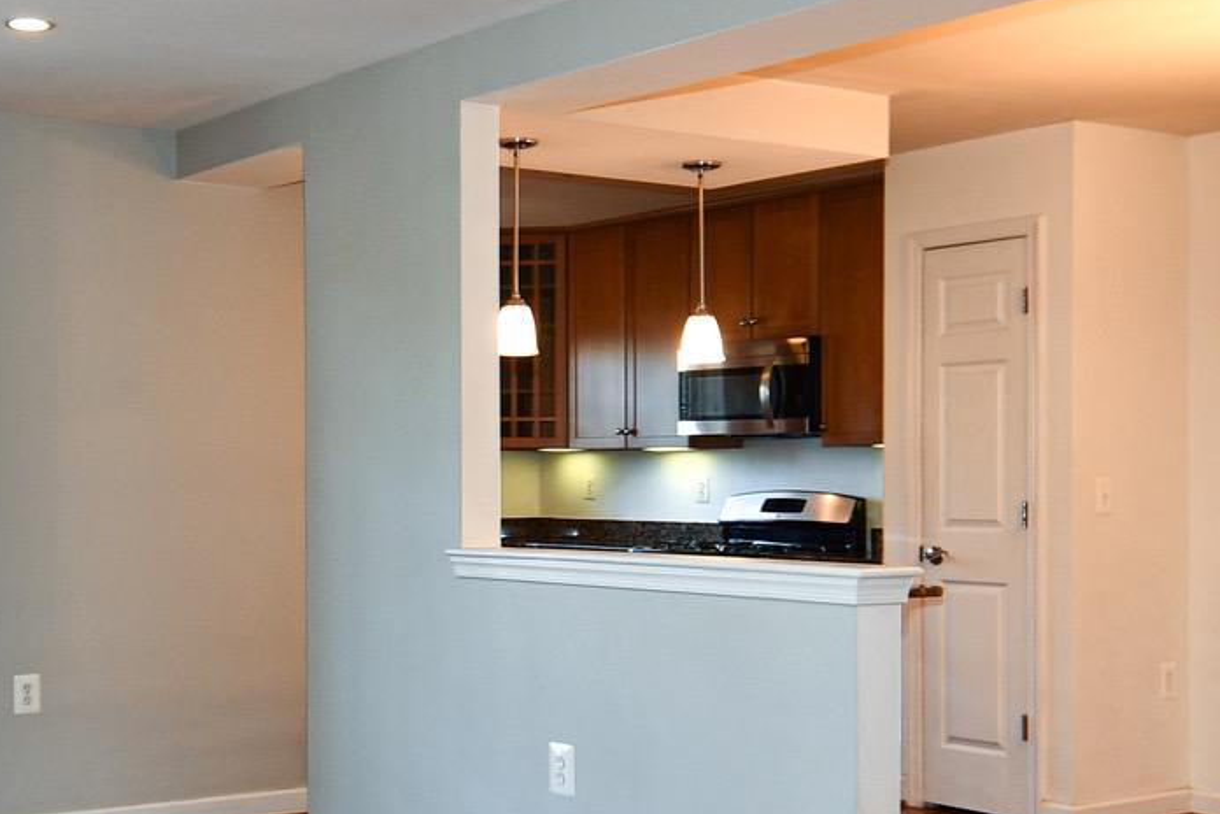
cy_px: 568
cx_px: 268
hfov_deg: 36.4
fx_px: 1796
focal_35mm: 53
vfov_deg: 25.3
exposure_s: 1/60
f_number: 4
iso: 200
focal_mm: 12
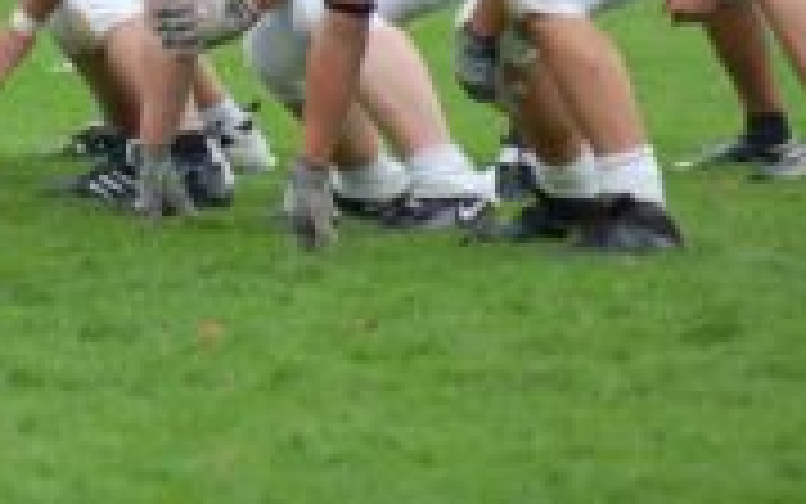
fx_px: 16552
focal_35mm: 753
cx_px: -43
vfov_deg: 1.7
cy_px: -158
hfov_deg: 2.8
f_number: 5
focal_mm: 195
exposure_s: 1/500
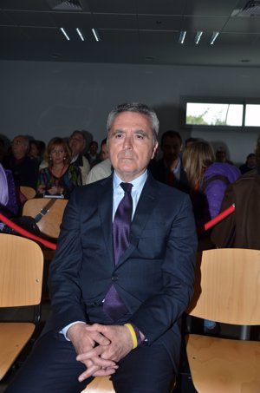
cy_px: 196
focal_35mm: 33
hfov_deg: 39.8
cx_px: 130
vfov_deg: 57.3
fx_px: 359
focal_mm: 22
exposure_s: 1/250
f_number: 3.8
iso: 400
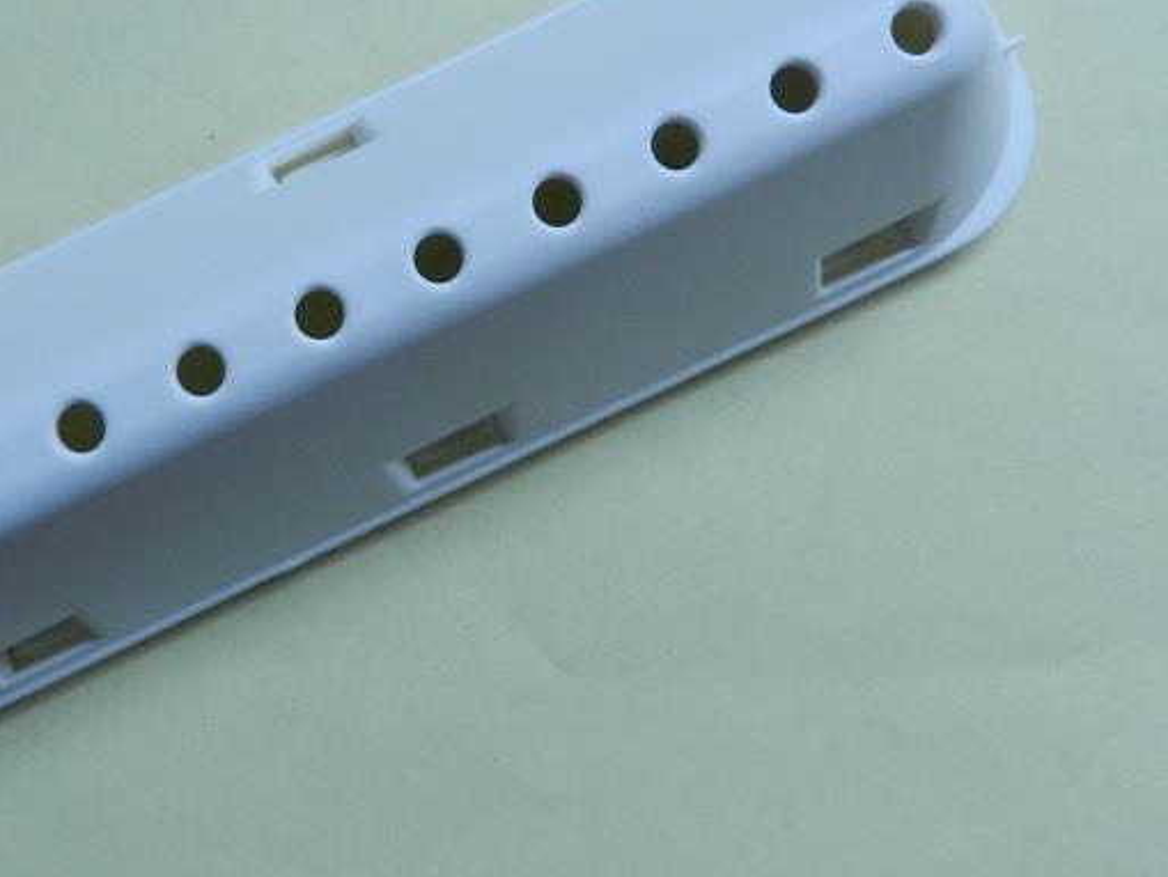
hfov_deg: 49.2
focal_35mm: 37
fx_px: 1249
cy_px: 280
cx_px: 387
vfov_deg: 38.2
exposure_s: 1/30
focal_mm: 4
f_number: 3.5
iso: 200
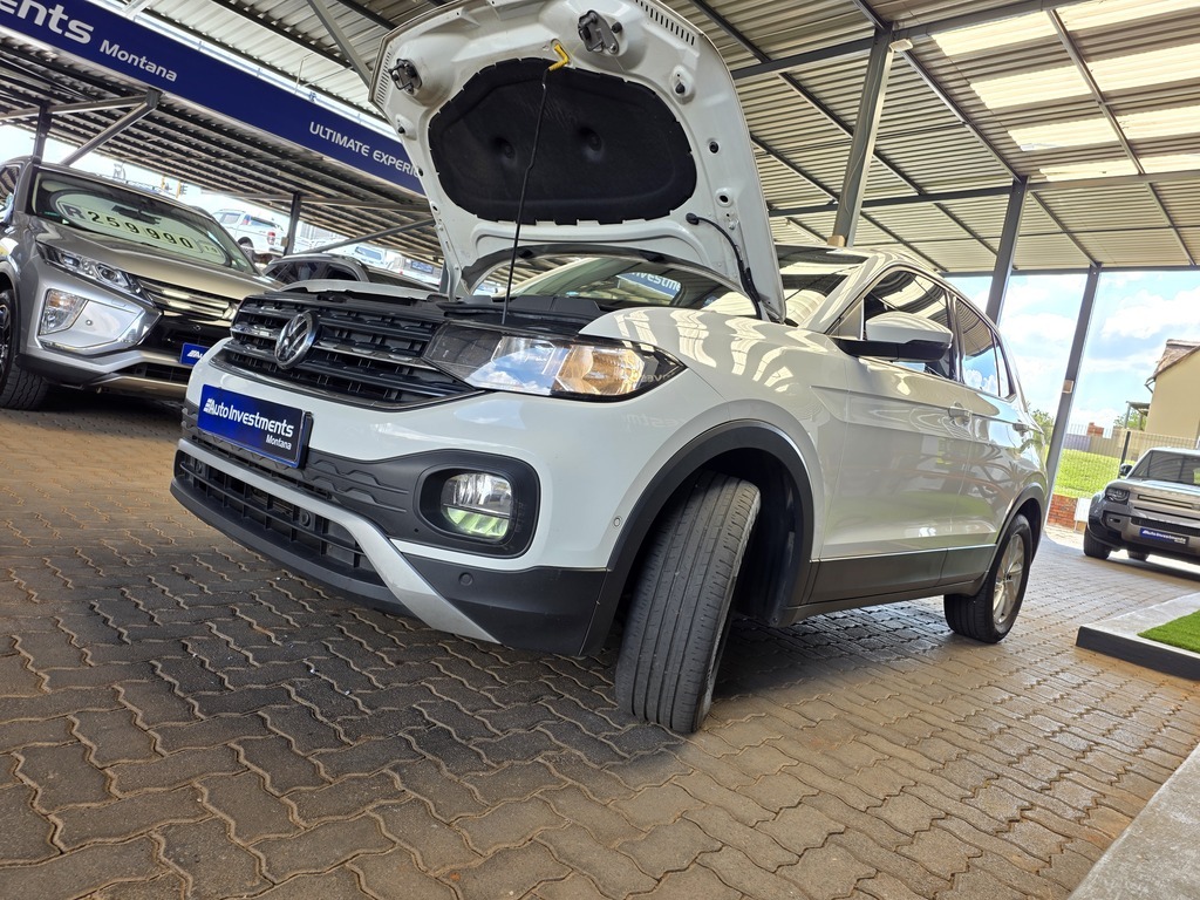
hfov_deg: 73.9
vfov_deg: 58.9
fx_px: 797
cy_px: 450
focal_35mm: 23
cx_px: 600
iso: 12
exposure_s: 1/67.4
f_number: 1.7
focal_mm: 6.25
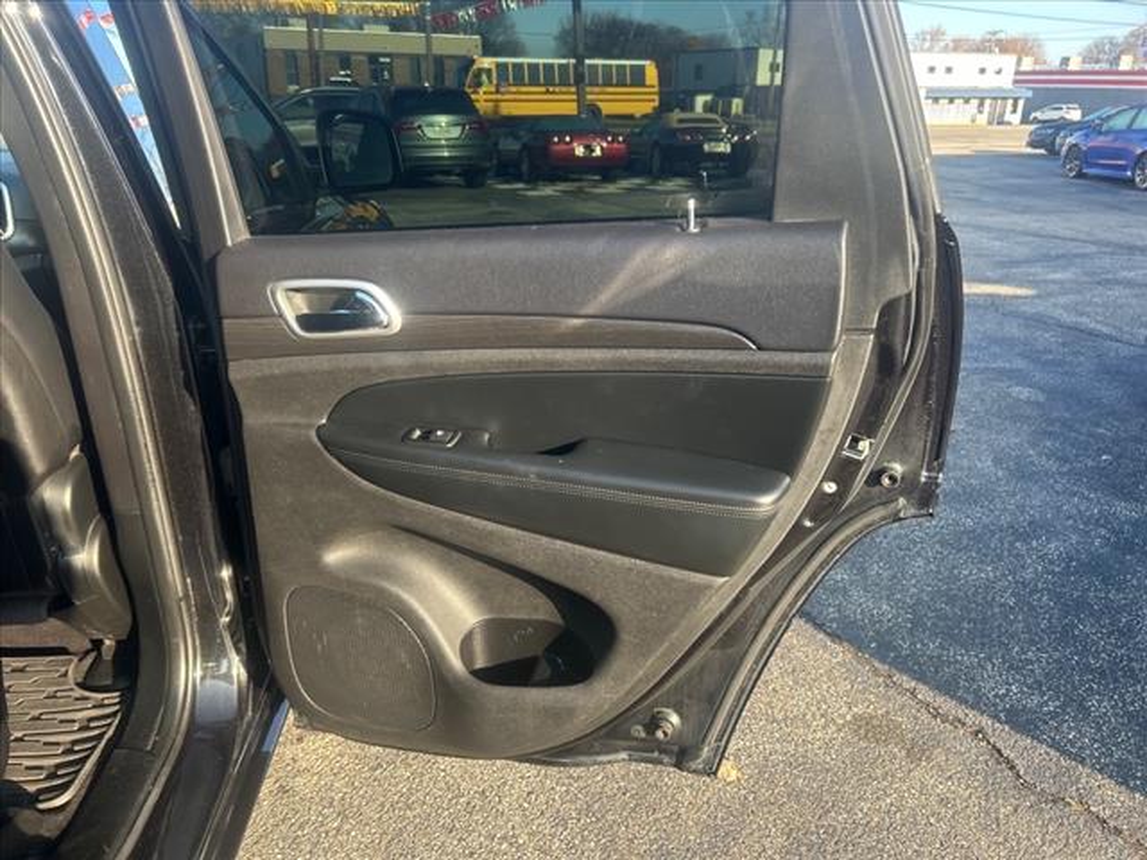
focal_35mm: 26
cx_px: 574
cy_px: 430
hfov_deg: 67.3
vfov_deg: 53.1
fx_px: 862
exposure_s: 1/331
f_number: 1.5
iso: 50
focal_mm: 5.7
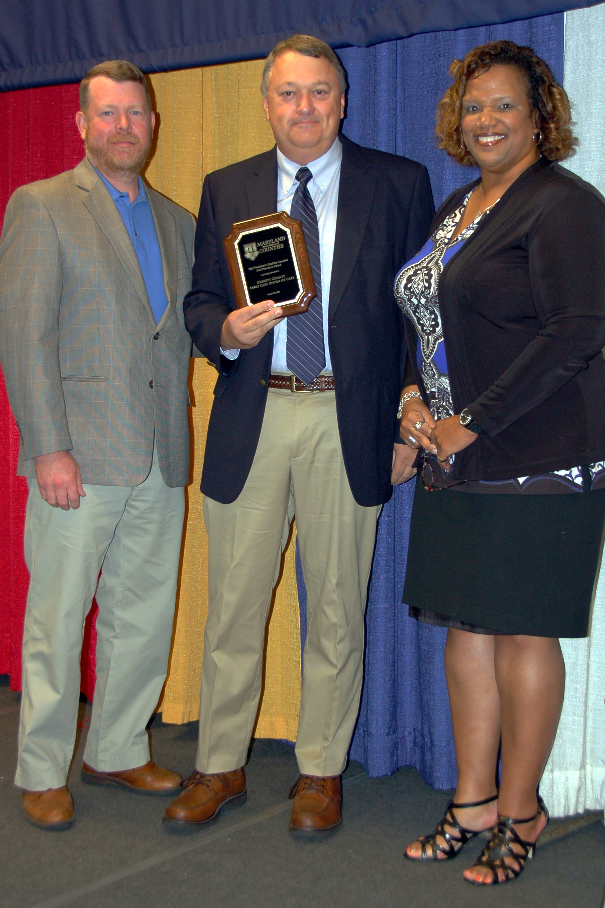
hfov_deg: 28.1
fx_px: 1210
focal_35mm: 48
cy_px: 454
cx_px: 302
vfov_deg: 41.1
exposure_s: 1/60
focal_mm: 32
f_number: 4.2
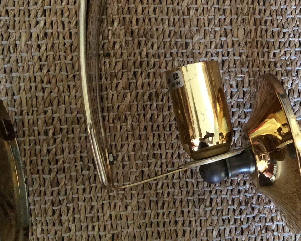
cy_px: 53
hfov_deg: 28.2
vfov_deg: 23.6
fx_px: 570
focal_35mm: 64
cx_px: 284
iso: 125
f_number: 2.4
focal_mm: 3.3
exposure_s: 1/25
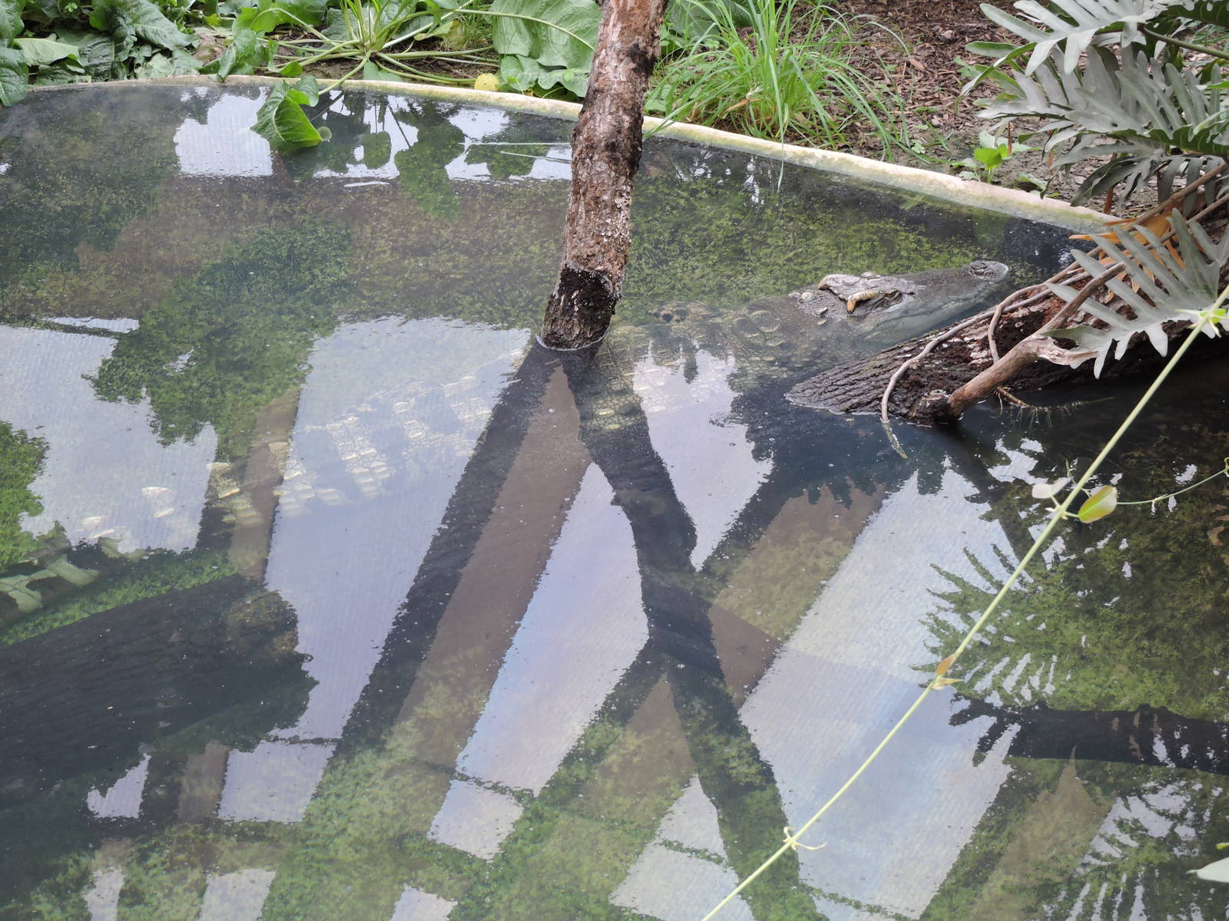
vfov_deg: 15.6
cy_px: 460
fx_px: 3373
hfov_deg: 20.7
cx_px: 614
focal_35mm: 95
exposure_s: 1/60
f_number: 4.8
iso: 320
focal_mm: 17
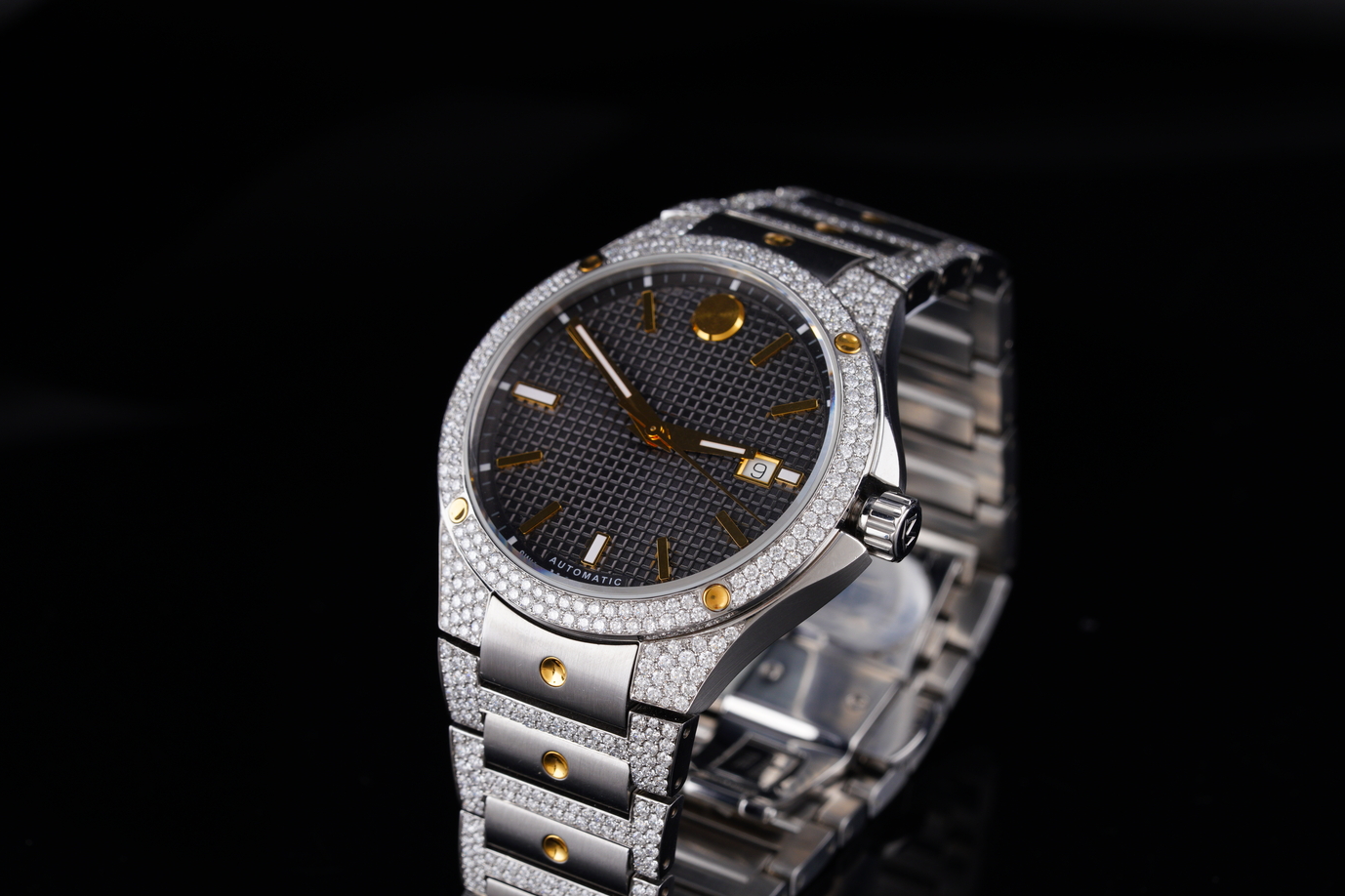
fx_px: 3660
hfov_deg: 20.8
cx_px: 719
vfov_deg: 14.0
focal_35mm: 98
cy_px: 475
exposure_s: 1/125
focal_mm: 90
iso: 250
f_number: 11
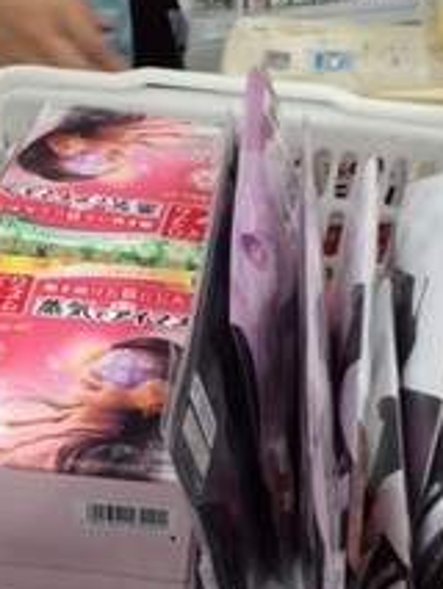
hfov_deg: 19.7
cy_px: 455
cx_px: 212
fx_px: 1278
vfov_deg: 25.6
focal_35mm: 75
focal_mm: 4.12
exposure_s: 1/60
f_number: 2.2
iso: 40
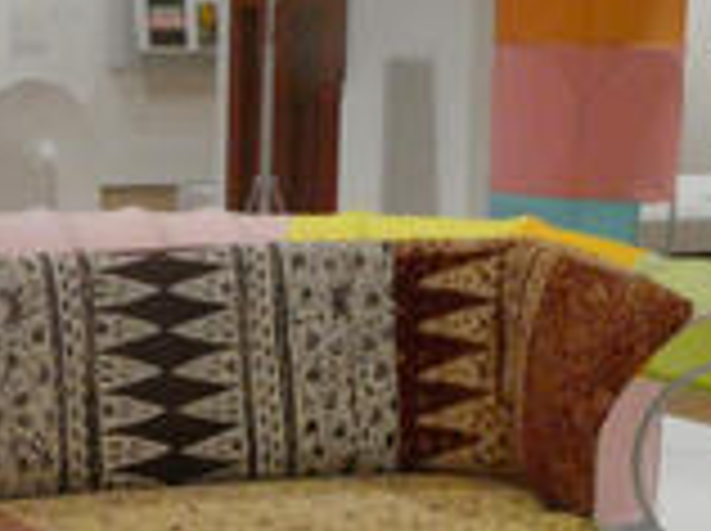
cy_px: 562
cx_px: 58
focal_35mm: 119
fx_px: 2441
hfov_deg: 16.3
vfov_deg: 12.2
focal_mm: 8.4
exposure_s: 1/13
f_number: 7.1
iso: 1600
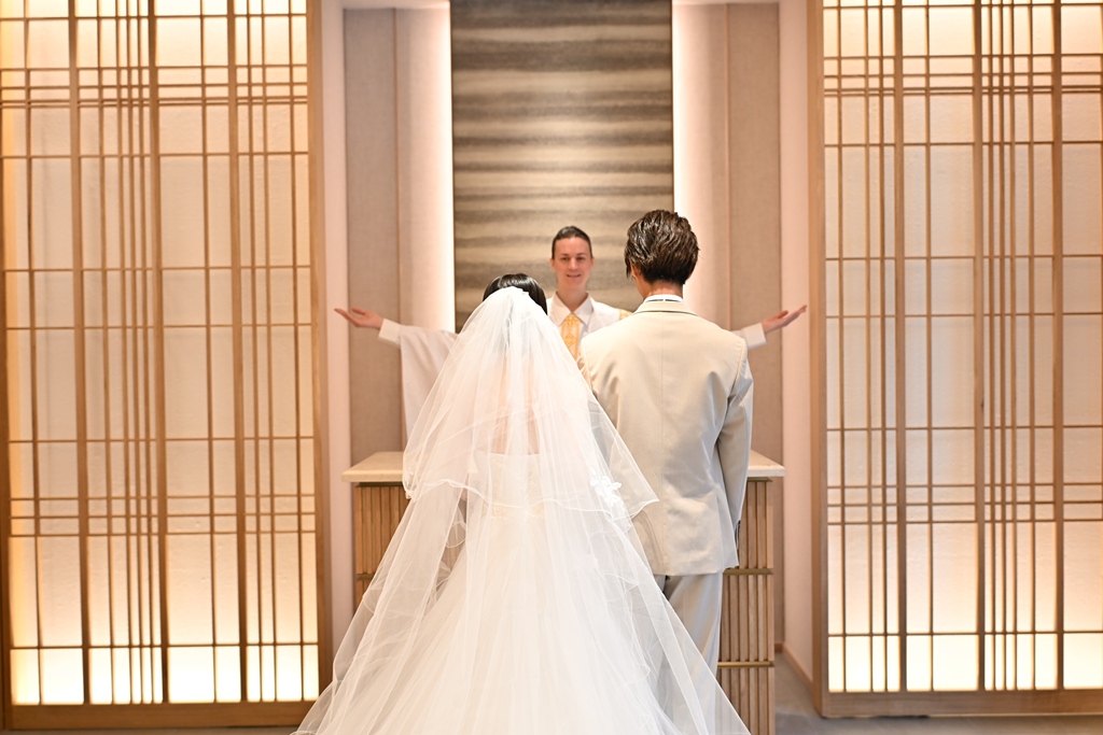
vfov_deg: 37.9
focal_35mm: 35
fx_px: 1072
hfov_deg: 54.4
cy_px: 368
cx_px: 552
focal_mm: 35
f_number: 1.6
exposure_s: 1/500
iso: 800
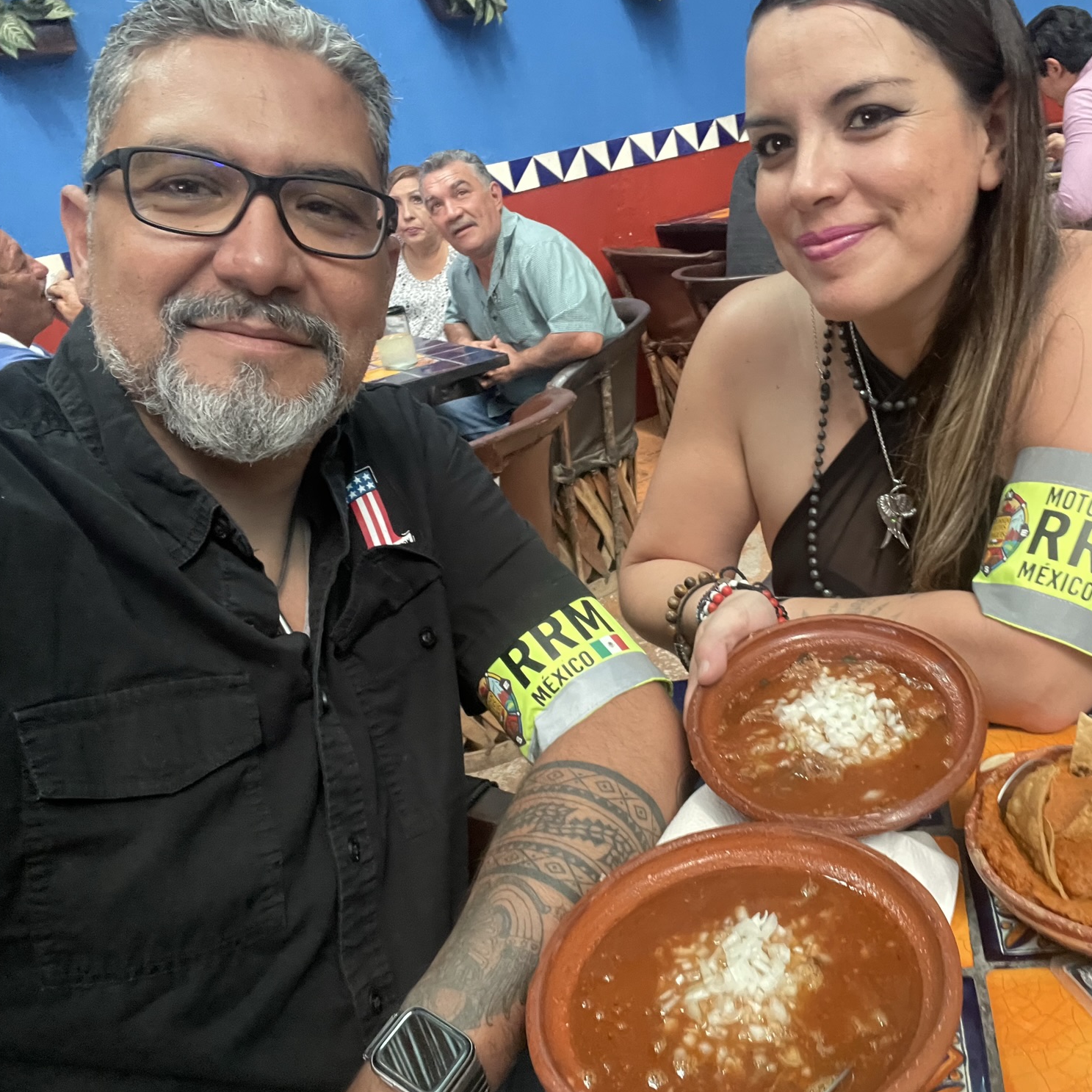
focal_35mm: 28
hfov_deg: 56.6
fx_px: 999
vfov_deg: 57.3
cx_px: 688
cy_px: 549
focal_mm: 2.71
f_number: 2.2
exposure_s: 1/25
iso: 400
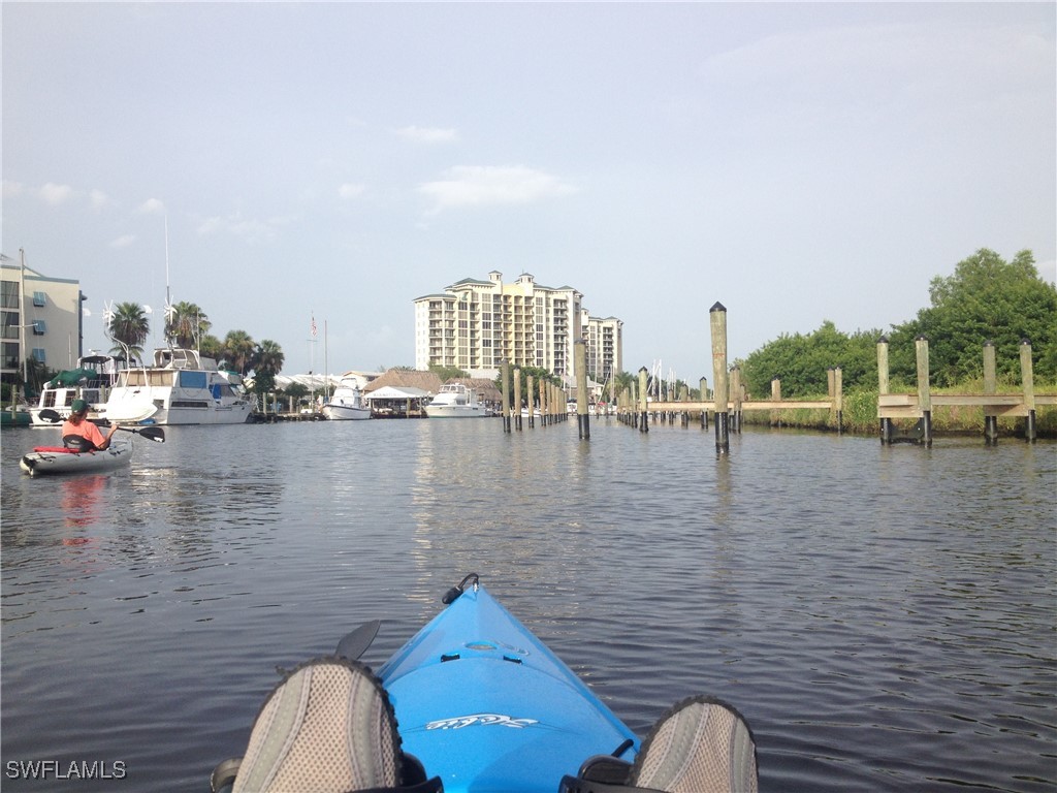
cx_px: 528
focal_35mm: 35
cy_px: 396
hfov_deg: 52.6
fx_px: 1069
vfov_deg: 40.7
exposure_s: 1/1381
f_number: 2.4
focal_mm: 4.28
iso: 50
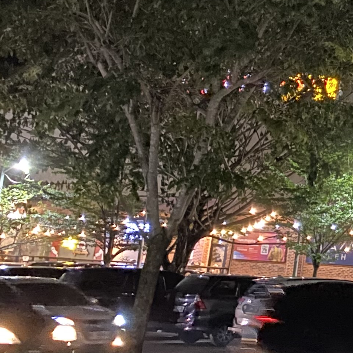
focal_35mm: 97
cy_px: 16
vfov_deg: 17.6
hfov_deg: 14.9
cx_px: 691
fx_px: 1119
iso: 1000
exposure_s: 1/20
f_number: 1.8
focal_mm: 4.25
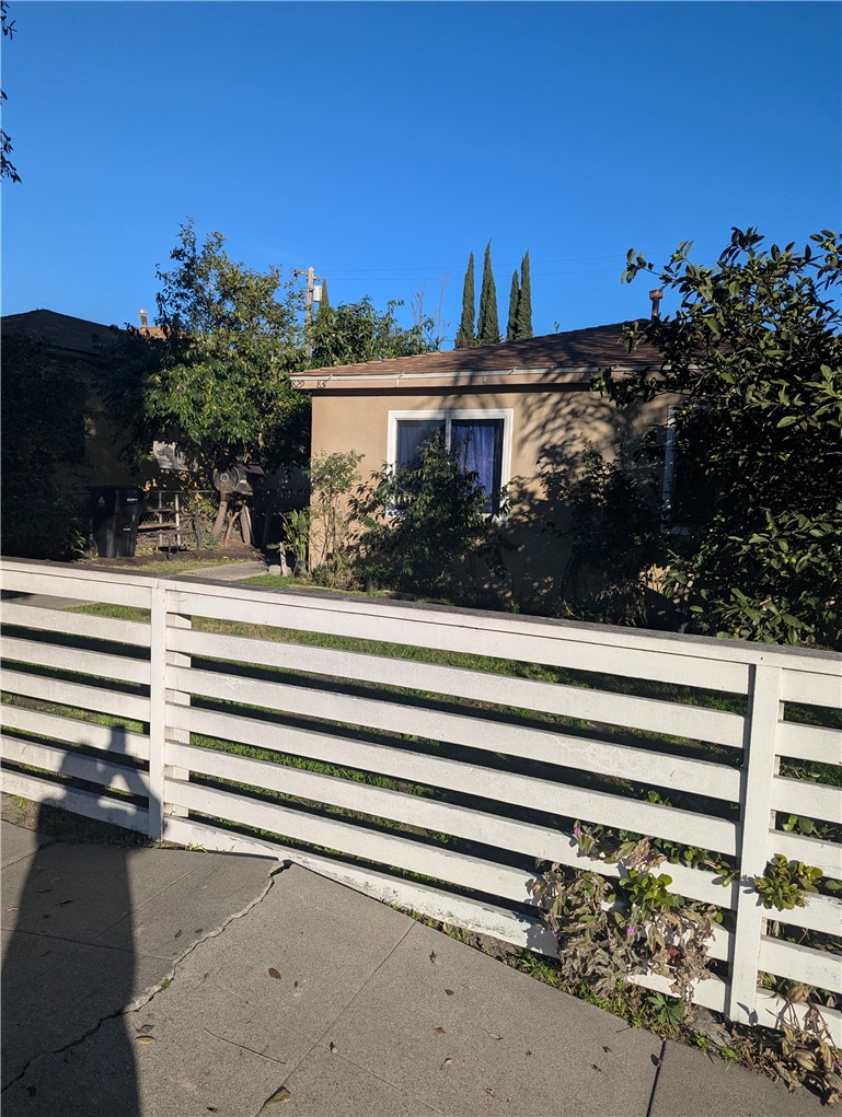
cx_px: 421
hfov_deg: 56.9
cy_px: 558
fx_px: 776
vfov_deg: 71.5
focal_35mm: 24
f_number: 1.85
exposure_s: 1/2762
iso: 50
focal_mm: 6.81
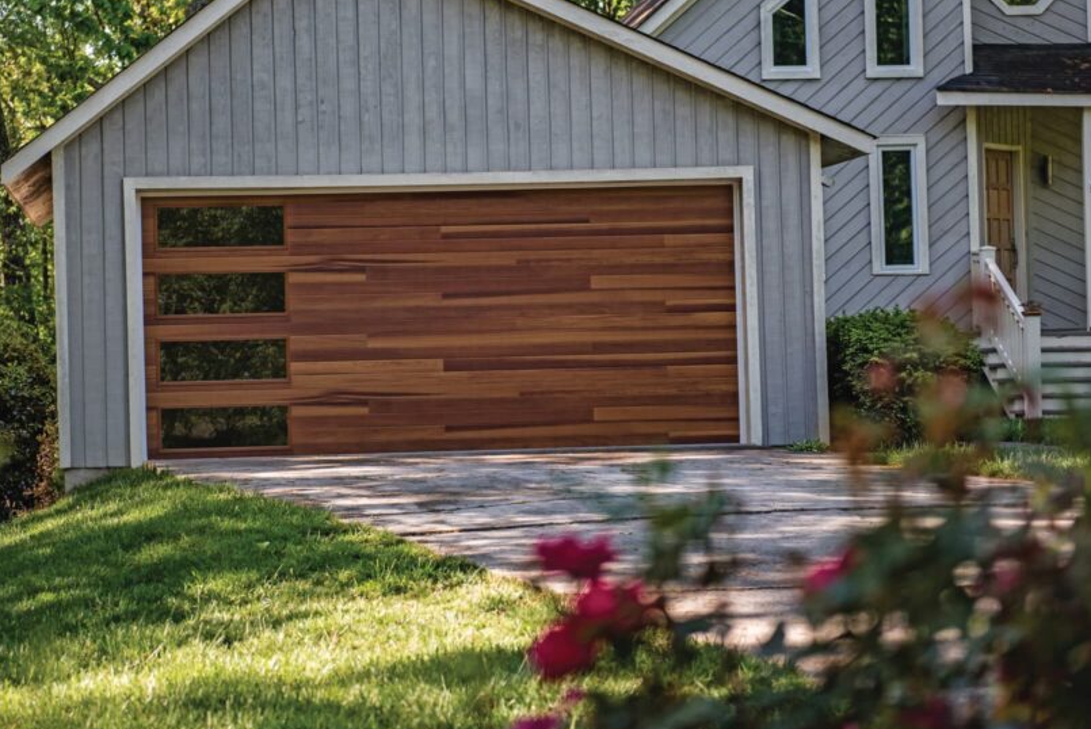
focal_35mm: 89
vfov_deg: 15.4
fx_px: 2699
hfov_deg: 22.8
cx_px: 424
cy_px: 280
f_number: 2.8
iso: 400
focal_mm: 70
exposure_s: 1/800
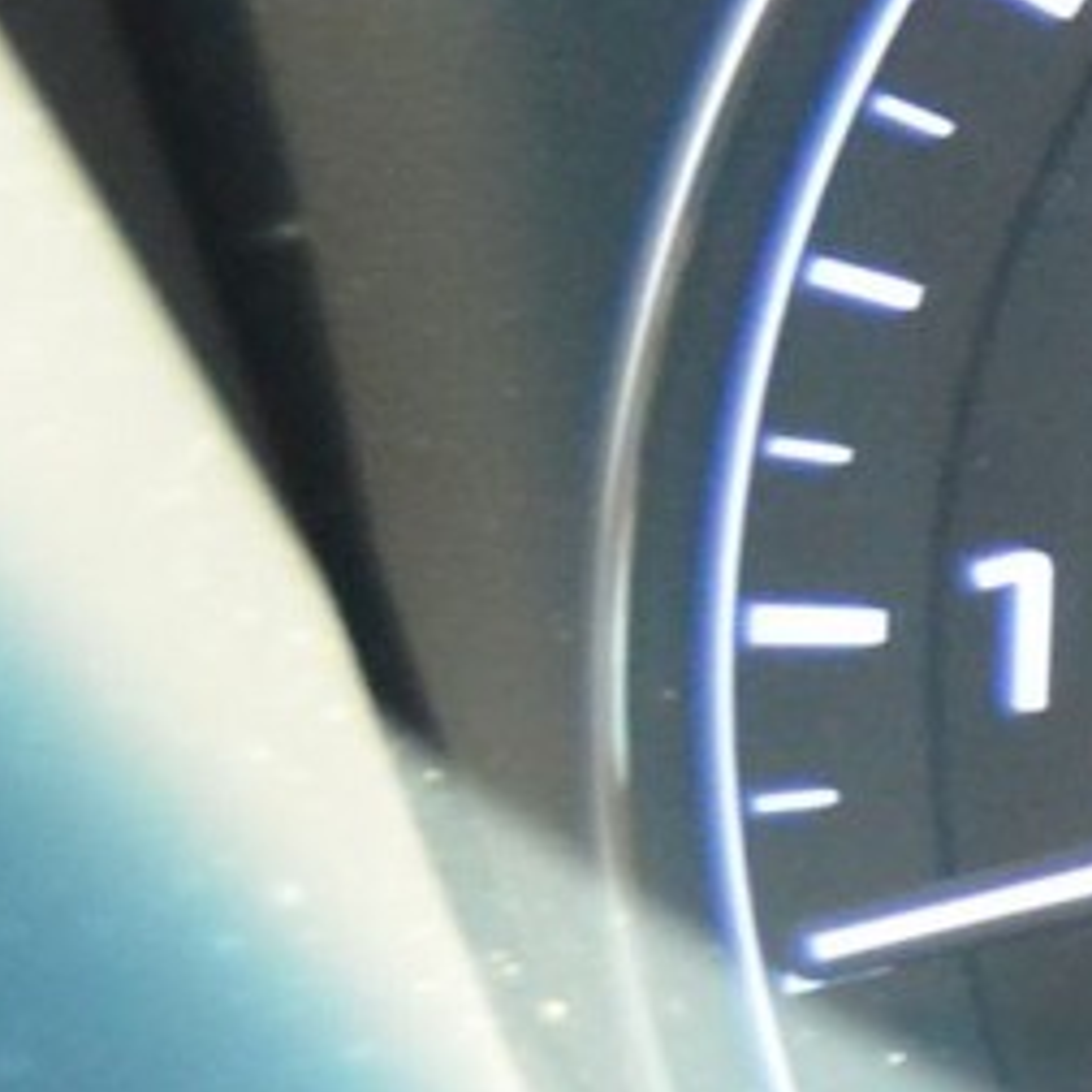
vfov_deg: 5.2
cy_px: 220
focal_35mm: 339
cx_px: 4920
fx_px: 12106
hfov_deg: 4.6
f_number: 4
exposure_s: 1/125
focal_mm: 27
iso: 1600
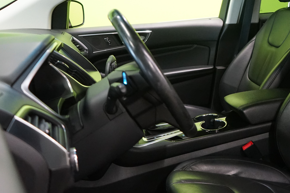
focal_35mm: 46
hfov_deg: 41.3
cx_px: 222
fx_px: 371
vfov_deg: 29.2
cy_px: 94
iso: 4000
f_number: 3.5
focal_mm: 28
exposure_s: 1/160
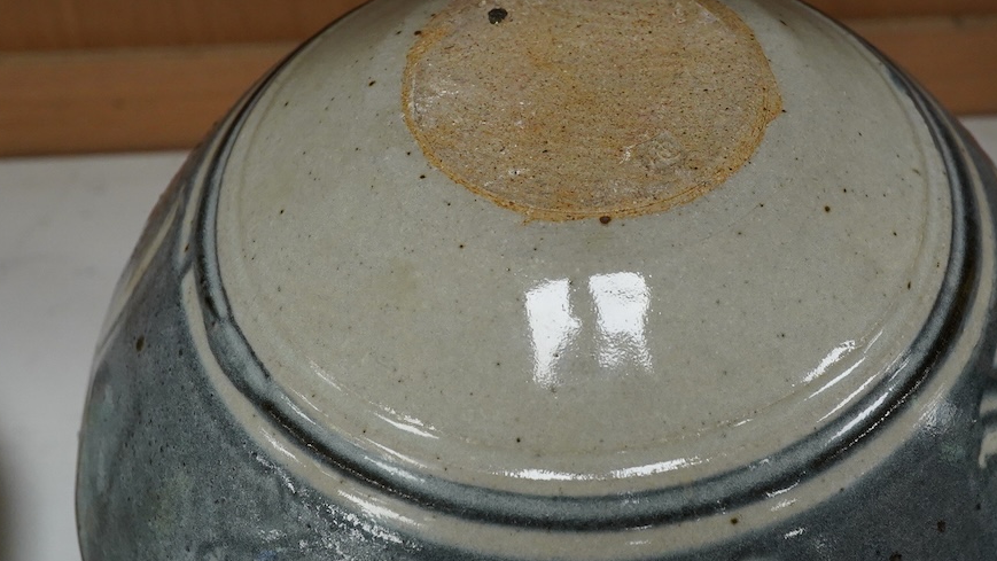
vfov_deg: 19.7
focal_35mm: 61
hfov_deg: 34.2
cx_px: 610
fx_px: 1613
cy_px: 265
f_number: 13
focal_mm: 30
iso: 2500
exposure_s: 1/160
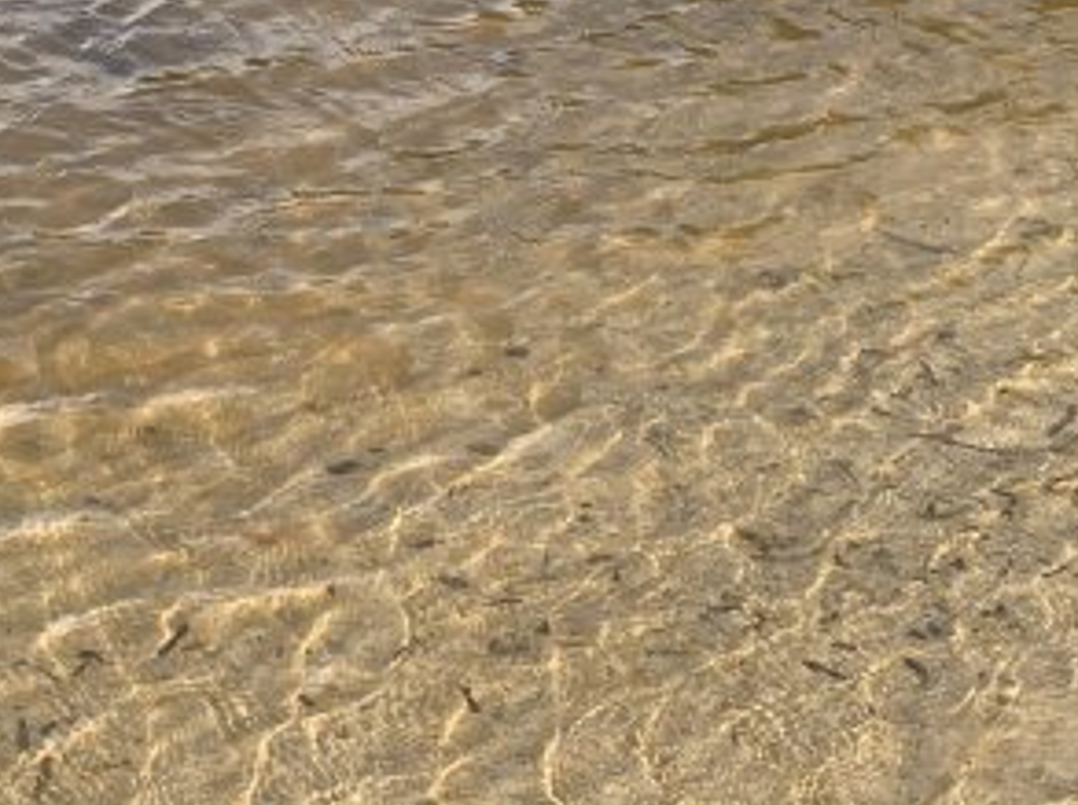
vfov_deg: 16.1
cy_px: 187
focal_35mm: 91
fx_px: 2830
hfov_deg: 21.2
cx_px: 155
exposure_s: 1/706
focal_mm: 4.25
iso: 25
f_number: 1.8
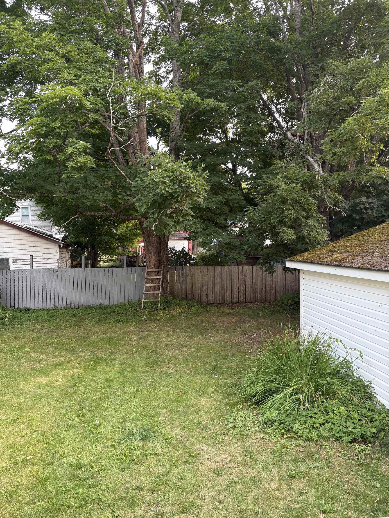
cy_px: 259
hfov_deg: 53.1
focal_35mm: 26
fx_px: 390
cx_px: 194
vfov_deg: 67.3
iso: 64
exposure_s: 1/256
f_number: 1.6
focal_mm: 5.96
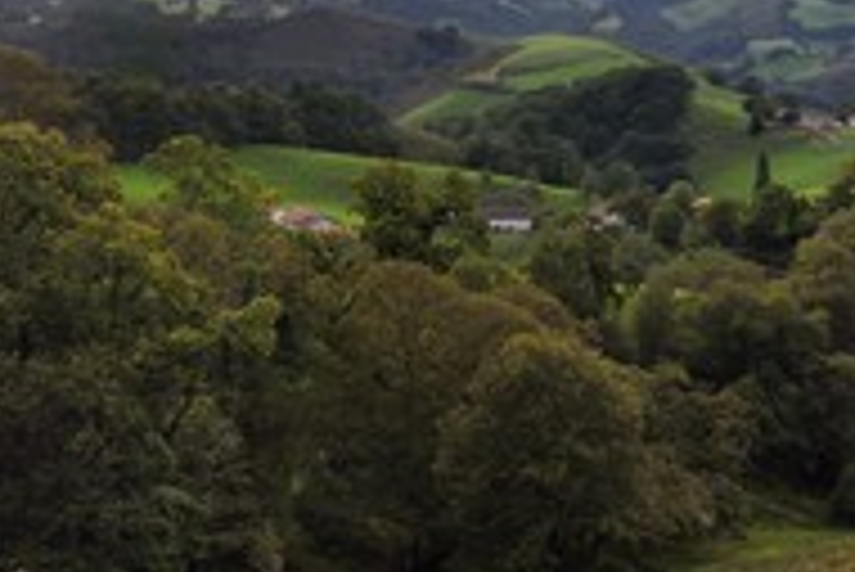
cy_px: 302
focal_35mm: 75
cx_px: 288
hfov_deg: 26.8
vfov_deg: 18.2
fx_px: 1783
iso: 400
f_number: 10
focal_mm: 34
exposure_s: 1/200
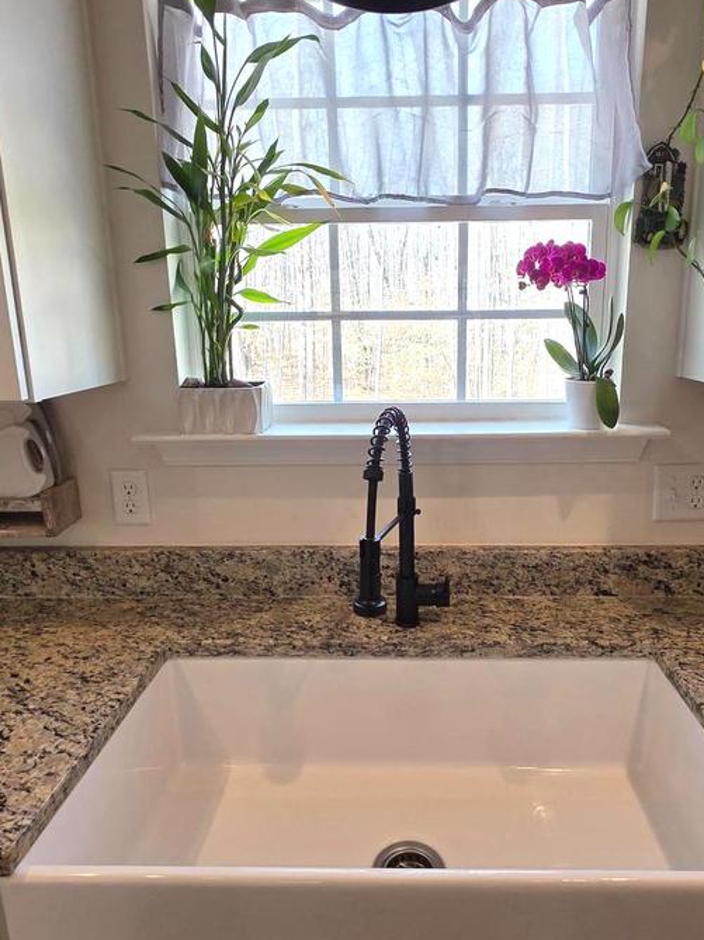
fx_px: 570
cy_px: 445
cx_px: 400
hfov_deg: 63.1
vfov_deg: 79.0
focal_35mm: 21
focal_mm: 2.2
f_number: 1.9
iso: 100
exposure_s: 1/120
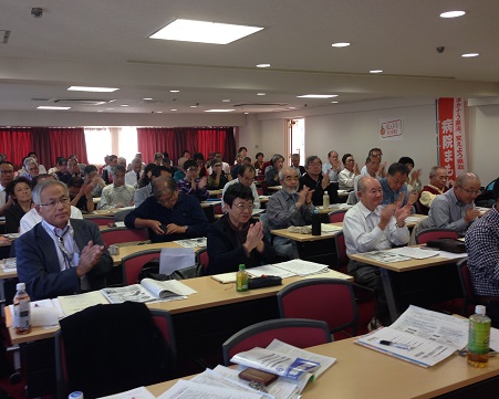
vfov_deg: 42.2
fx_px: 517
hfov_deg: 51.5
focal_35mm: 35
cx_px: 230
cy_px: 197
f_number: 2.4
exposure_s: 1/30
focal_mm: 4.12
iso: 50
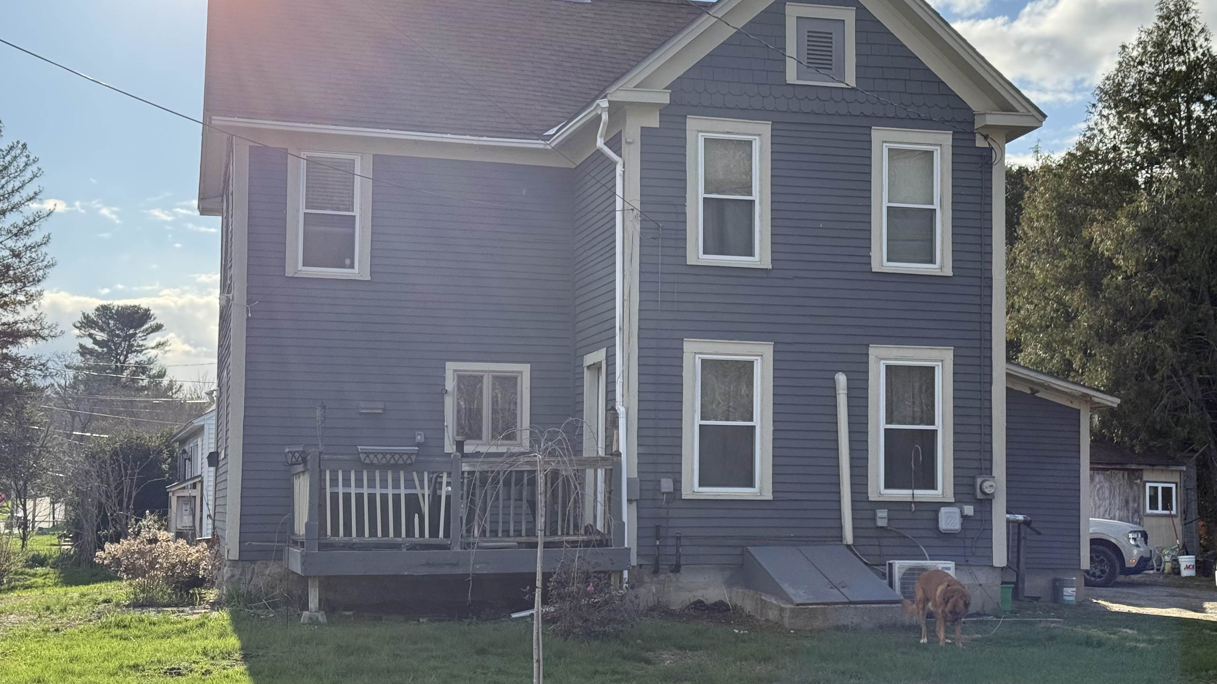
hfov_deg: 39.2
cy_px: 355
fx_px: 1710
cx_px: 611
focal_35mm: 53
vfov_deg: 22.6
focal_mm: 6.76
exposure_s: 1/3096
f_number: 1.78
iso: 80
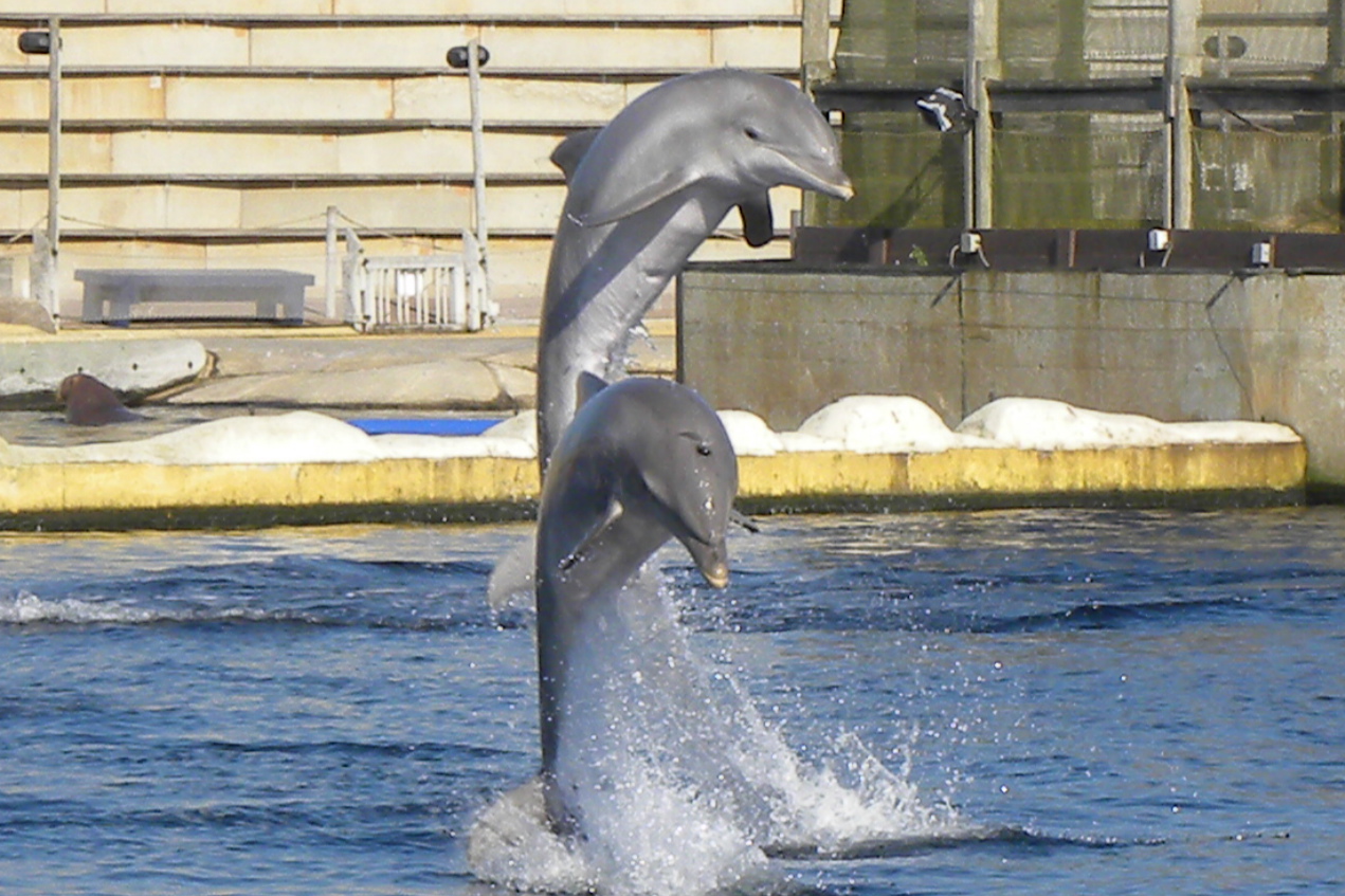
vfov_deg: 12.4
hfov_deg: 18.6
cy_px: 465
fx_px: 4109
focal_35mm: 110
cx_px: 669
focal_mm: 18.8
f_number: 5.6
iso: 64
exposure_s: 1/309
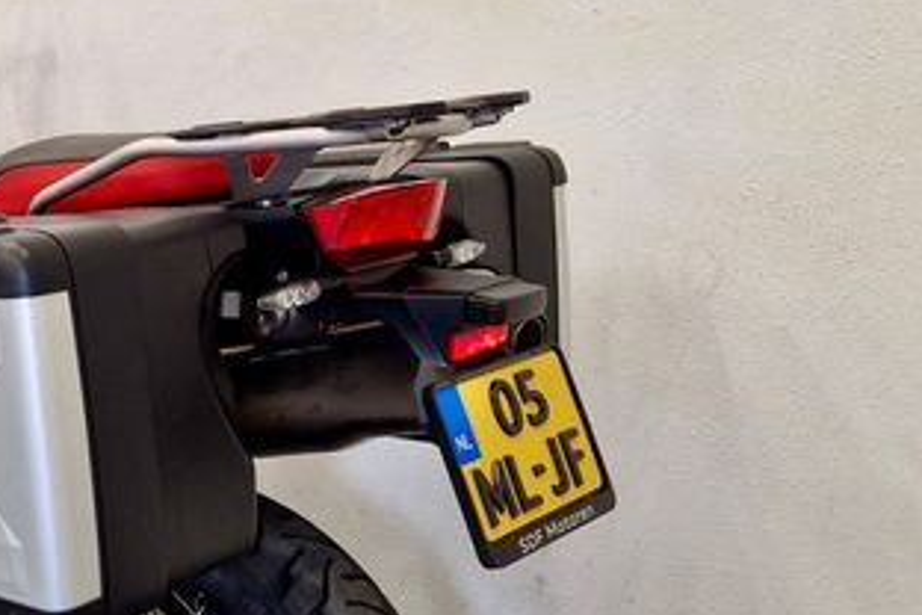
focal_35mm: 49
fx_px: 1255
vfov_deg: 27.4
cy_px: 390
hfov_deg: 37.5
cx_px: 77
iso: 400
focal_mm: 5.4
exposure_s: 1/100
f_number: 1.8
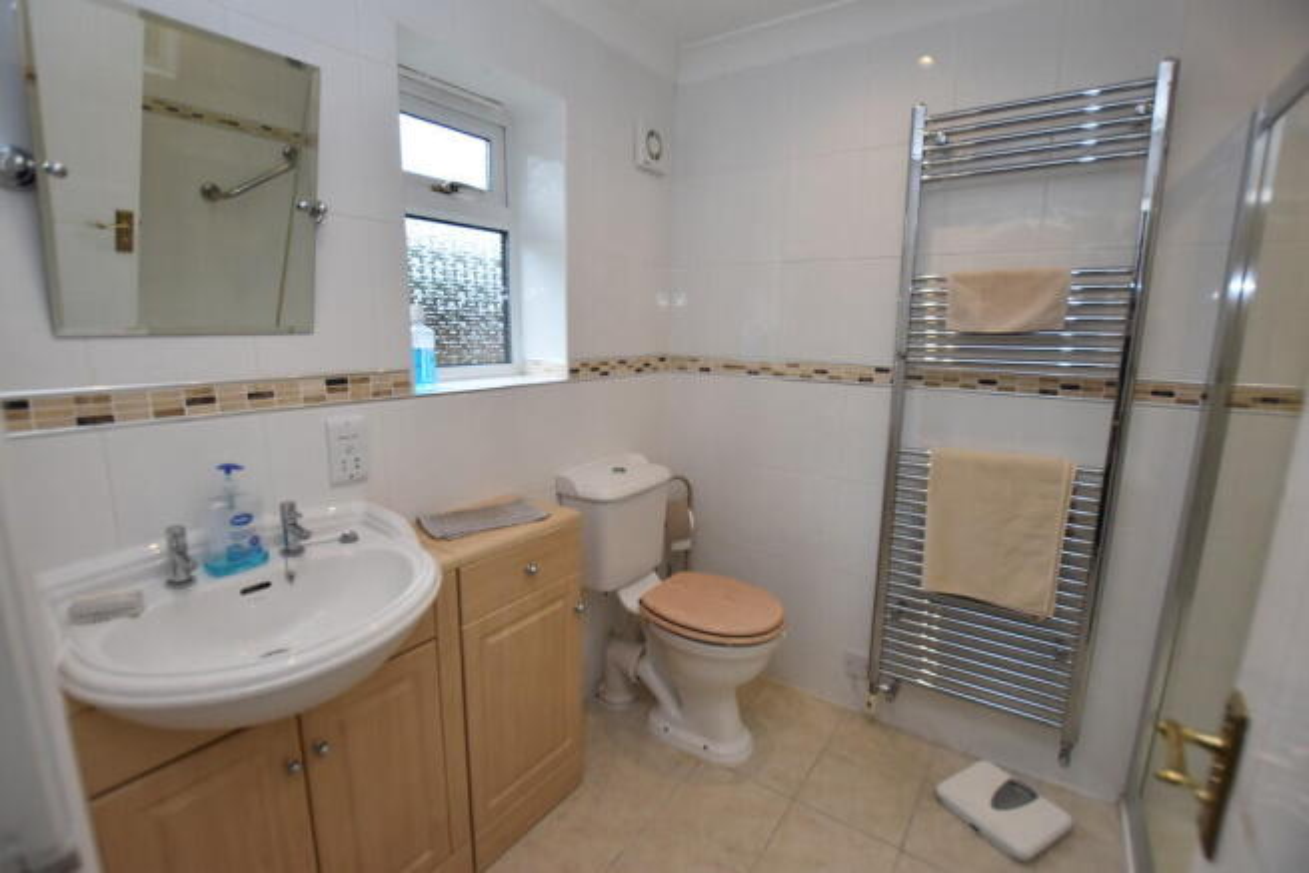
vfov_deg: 77.4
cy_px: 436
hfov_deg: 100.4
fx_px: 546
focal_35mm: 15
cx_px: 654
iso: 720
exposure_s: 1/250
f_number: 3.5
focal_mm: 10
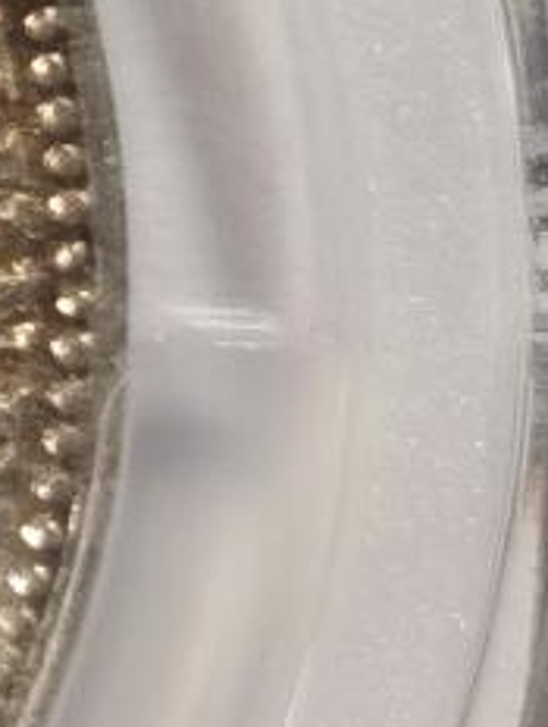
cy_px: -498
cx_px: -1018
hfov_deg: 3.5
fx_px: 8812
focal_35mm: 419
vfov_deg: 4.7
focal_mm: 5.56
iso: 100
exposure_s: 1/100
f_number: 16
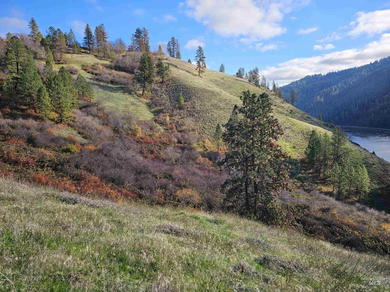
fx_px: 259
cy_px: 146
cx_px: 195
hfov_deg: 73.9
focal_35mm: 23
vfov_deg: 58.9
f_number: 1.7
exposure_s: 1/467
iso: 10
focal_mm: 6.3
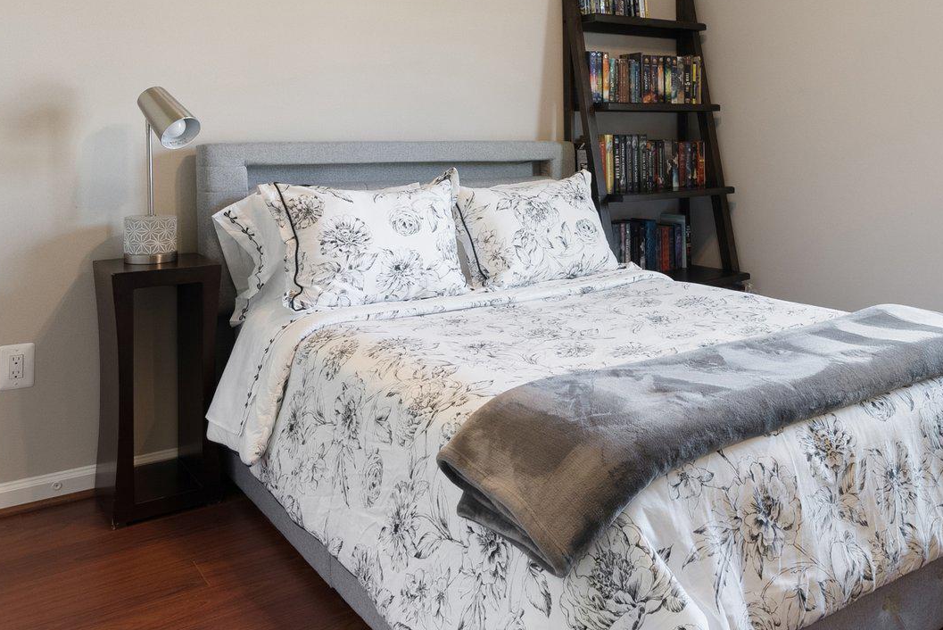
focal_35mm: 31
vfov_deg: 40.6
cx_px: 590
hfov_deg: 59.5
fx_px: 812
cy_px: 126
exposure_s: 1/1.67
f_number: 9
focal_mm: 16
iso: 640
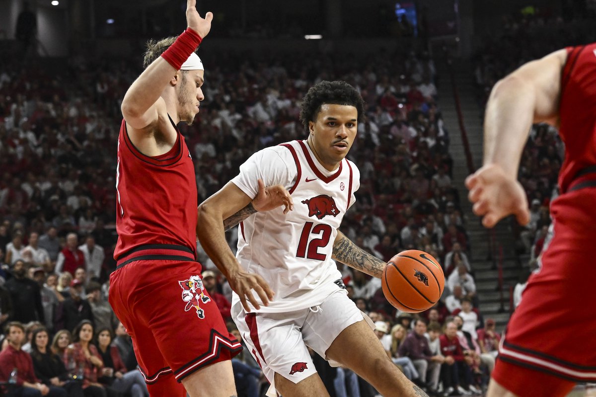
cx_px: 298
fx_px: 1738
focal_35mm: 105
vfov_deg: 13.0
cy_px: 198
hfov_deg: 19.5
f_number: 3.2
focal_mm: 70
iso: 3200
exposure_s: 1/1600
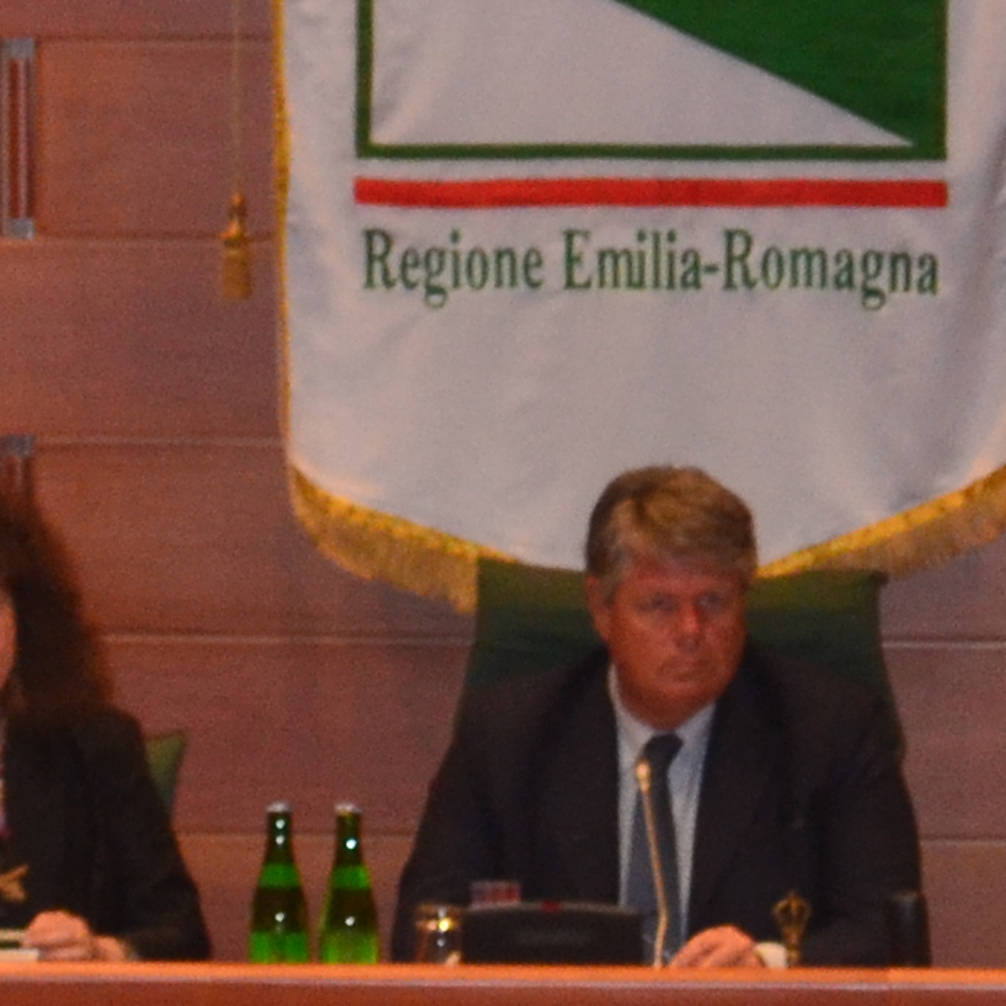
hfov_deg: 4.1
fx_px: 13974
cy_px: 469
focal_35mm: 425
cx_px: 498
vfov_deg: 4.1
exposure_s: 1/25
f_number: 5.6
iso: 800
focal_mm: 50
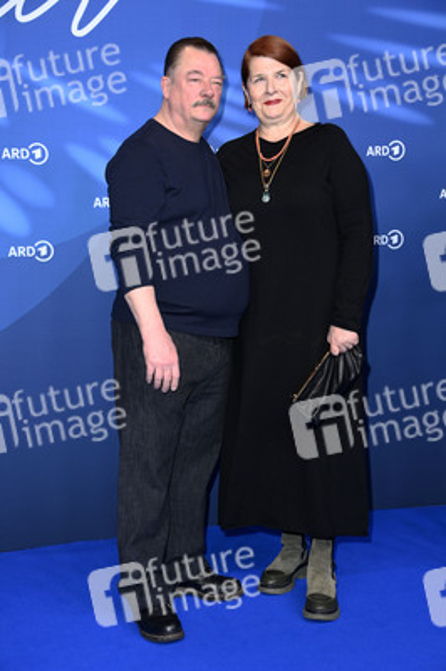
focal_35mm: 65
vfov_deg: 31.0
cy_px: 336
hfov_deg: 20.9
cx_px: 223
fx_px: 1210
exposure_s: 1/250
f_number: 5.6
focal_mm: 65
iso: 1250
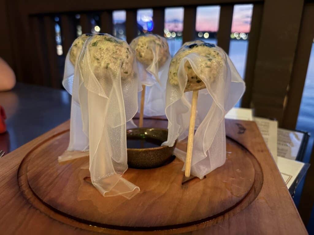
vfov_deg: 53.1
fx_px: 236
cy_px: 118
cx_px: 157
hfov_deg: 67.3
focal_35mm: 26
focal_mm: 5.96
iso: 640
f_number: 1.6
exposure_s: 1/15
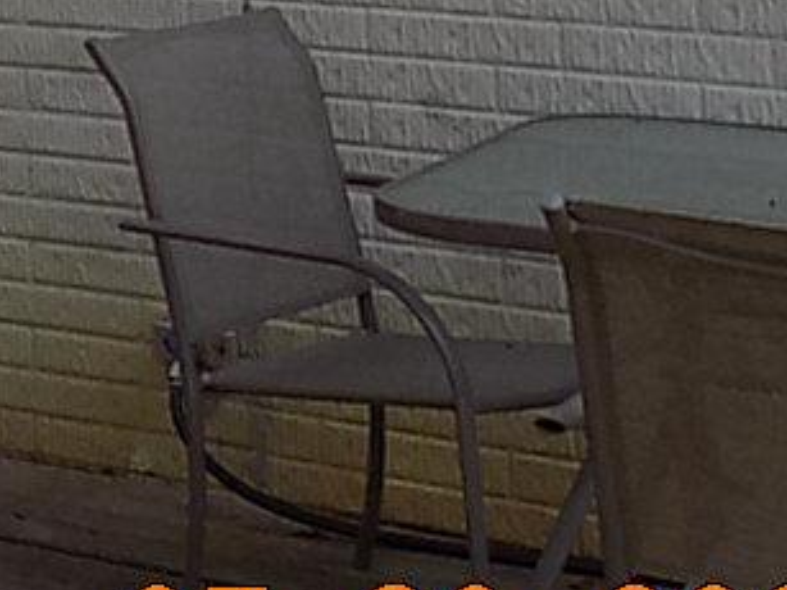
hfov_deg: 13.0
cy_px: -541
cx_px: -933
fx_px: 2841
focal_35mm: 125
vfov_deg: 10.9
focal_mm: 4.3
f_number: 3.1
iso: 80
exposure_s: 1/125
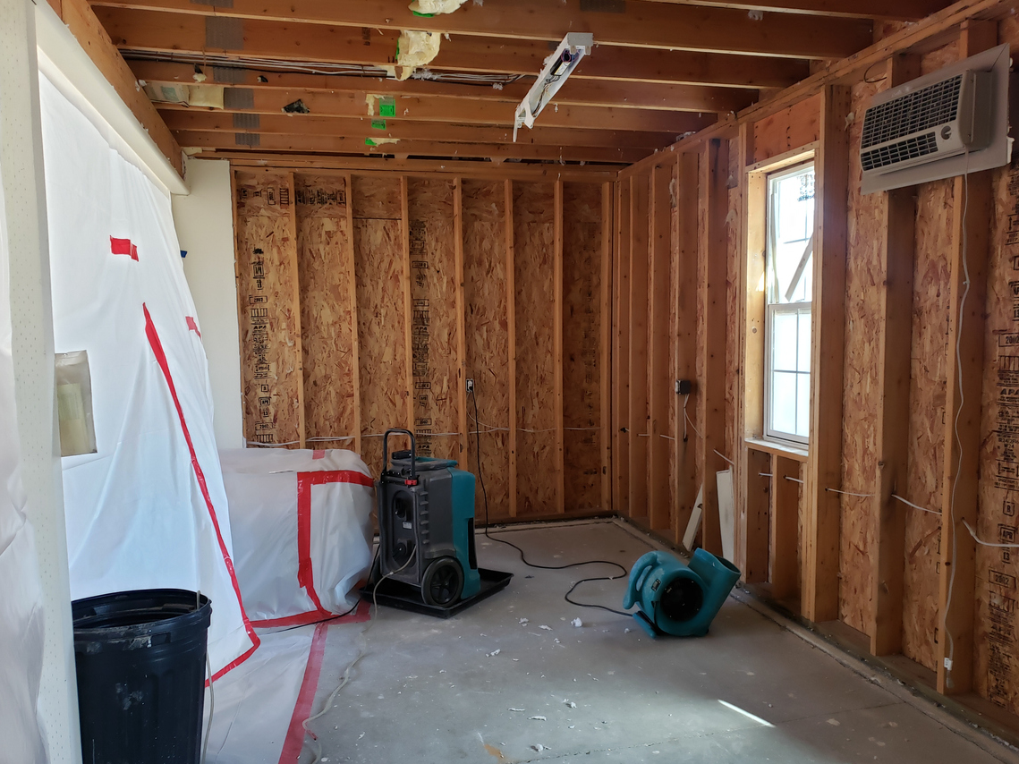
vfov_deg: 51.3
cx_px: 514
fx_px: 795
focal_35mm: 27
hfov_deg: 65.3
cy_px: 392
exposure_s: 1/50
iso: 200
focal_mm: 4.3
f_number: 1.5
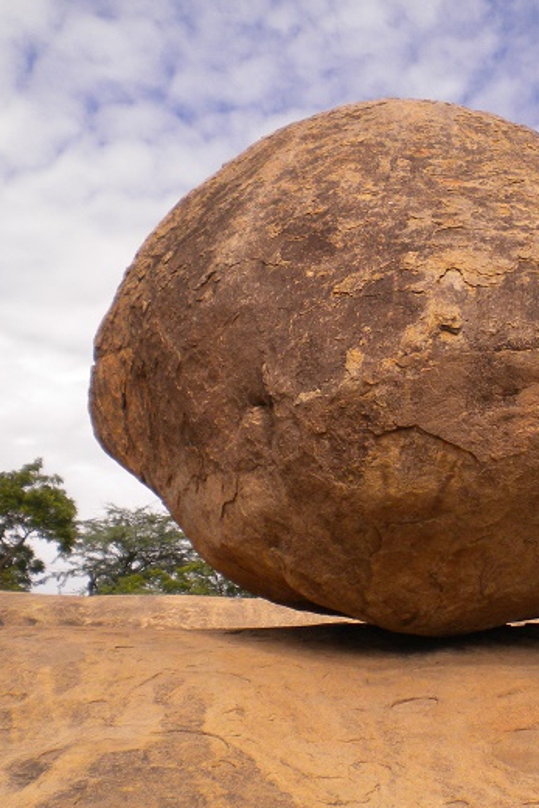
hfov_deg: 23.7
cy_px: 455
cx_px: 452
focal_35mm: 56
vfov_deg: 35.6
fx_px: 1257
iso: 113
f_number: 4.6
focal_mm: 6.3
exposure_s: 1/1000
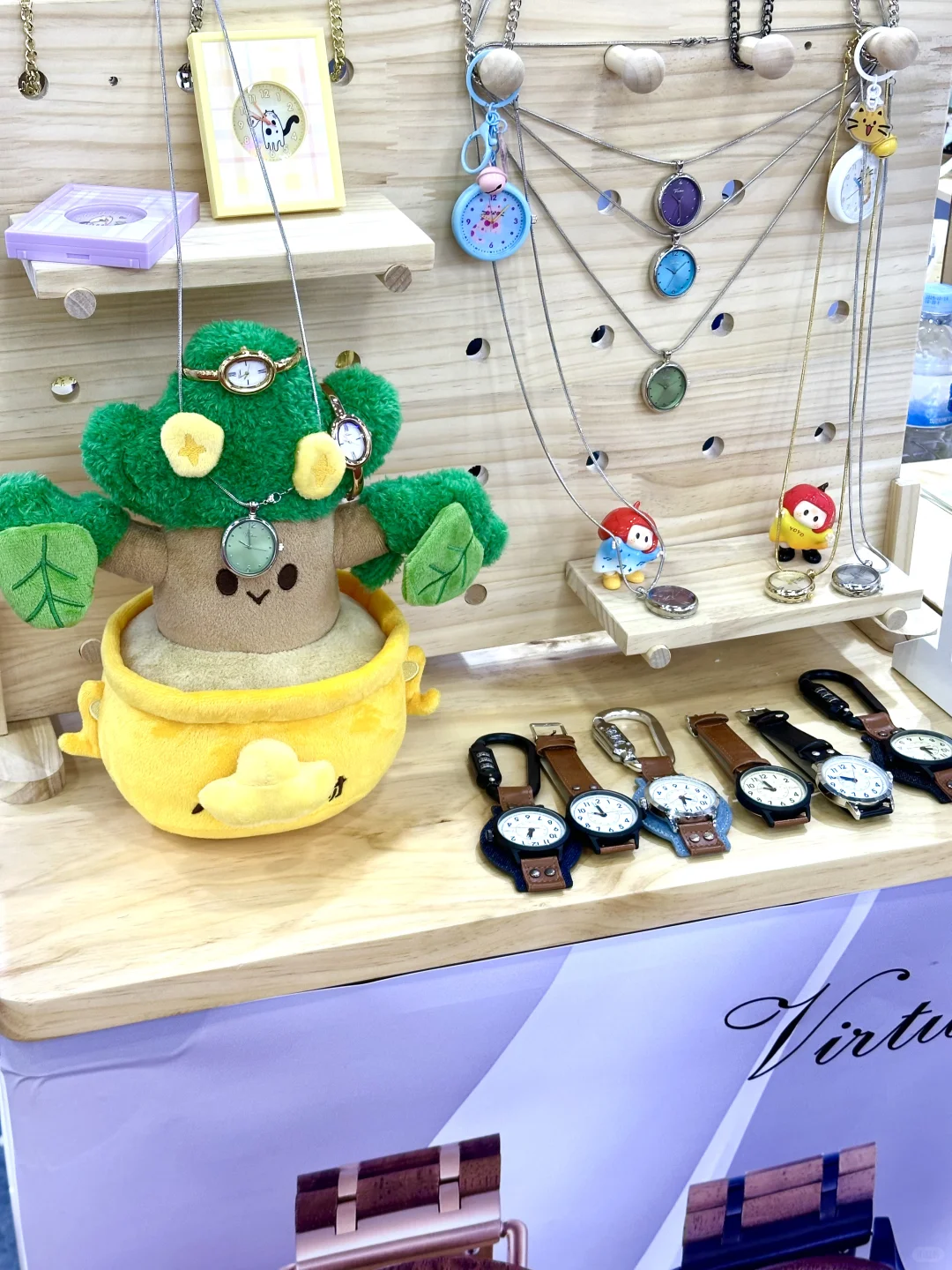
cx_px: 476
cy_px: 635
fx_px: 1760
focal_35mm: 48
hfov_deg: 30.3
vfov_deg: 39.7
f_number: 1.78
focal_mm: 6.86
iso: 64
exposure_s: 1/100
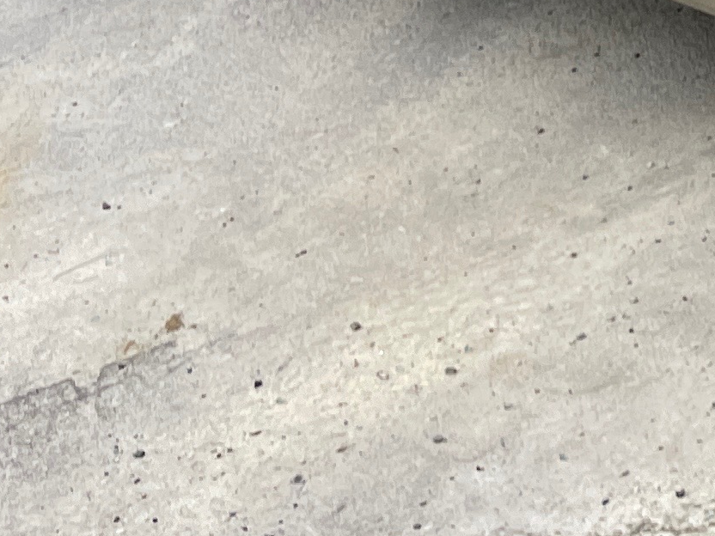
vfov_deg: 11.2
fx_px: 2603
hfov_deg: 12.4
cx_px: 1696
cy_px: -321
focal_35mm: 126
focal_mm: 4.2
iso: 32
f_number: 1.6
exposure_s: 1/1916
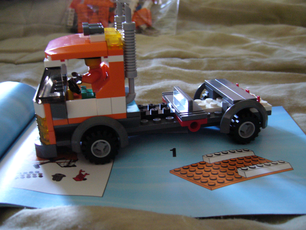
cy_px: 115
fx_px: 309
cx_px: 153
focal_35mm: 35
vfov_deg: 40.7
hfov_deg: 52.6
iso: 200
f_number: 2.8
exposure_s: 1/3.2
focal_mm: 5.8
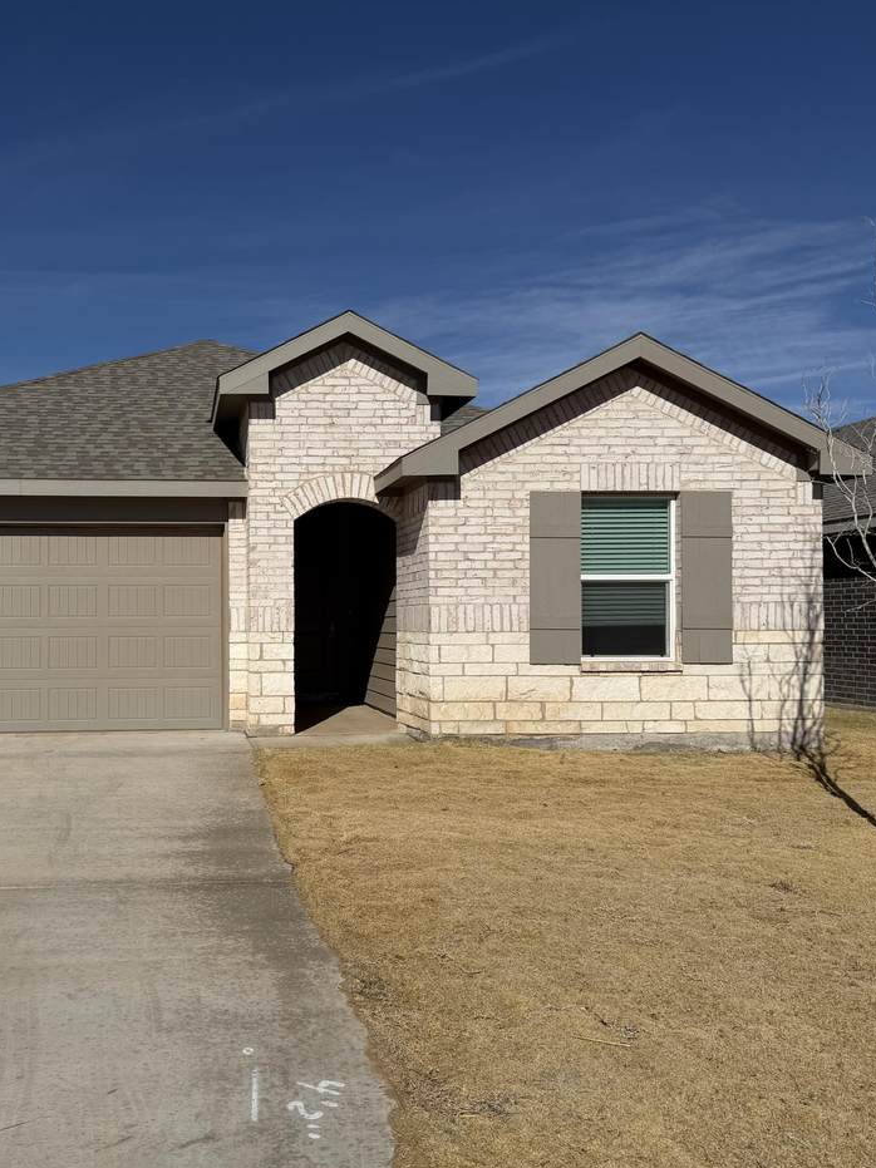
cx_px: 259
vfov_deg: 55.4
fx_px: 1114
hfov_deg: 42.1
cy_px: 597
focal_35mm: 33
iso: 80
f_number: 1.78
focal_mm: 6.76
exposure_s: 1/11905
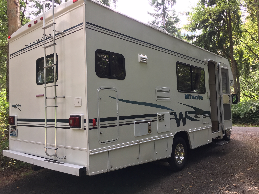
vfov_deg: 48.2
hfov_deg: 61.7
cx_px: 130
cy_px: 97
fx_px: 217
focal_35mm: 29
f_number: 2.2
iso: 32
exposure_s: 1/120
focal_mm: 4.15
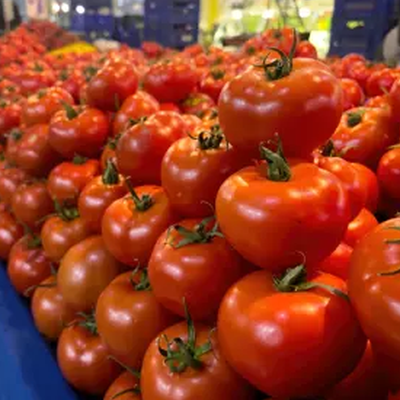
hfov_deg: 50.4
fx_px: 418
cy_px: 203
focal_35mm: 32
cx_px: 143
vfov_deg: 51.1
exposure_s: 1/50
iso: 400
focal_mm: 5.1
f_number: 1.6
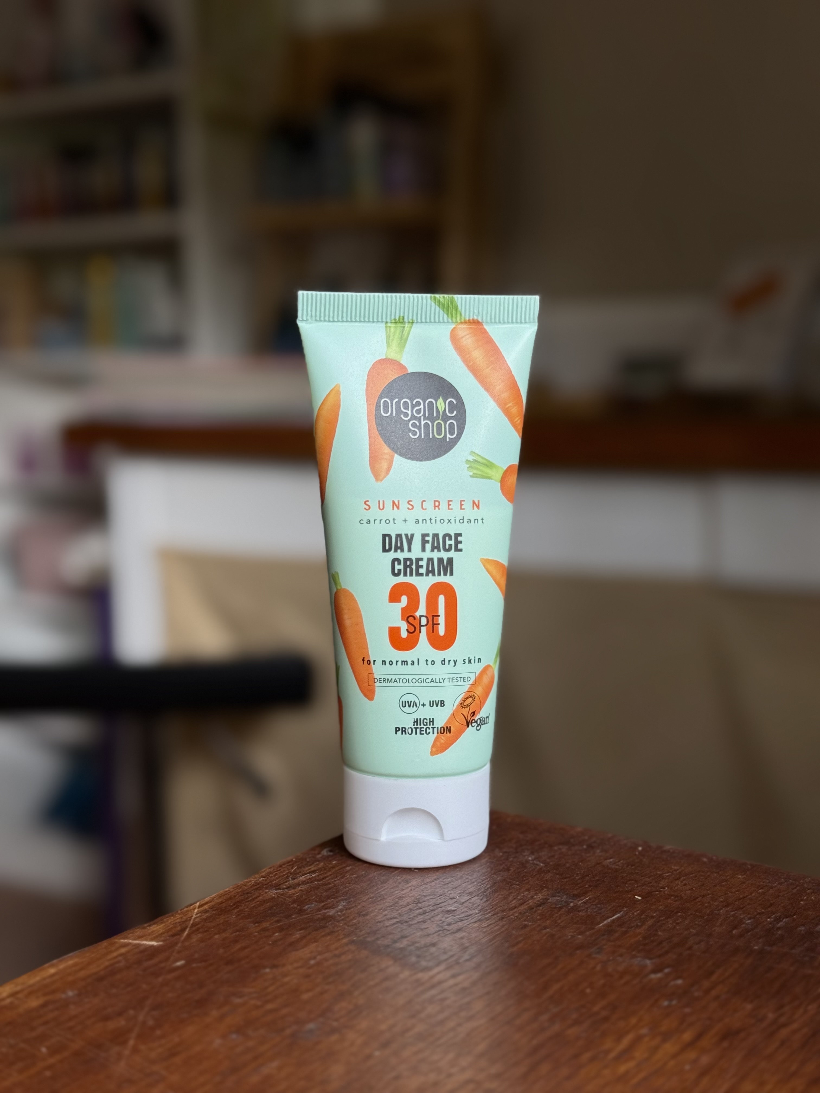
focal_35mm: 48
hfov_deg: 30.3
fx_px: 1516
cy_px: 546
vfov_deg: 39.7
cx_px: 410
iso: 50
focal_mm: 6.76
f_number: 1.78
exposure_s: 1/121
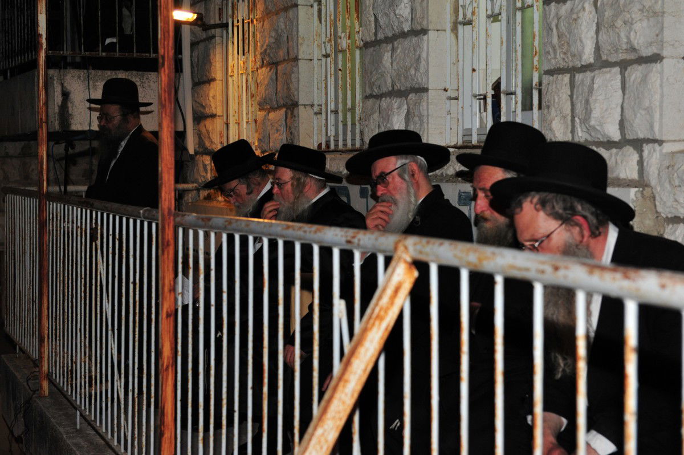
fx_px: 1329
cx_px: 342
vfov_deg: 19.4
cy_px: 228
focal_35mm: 70
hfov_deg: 28.9
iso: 1600
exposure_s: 1/80
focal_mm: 70
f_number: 6.3
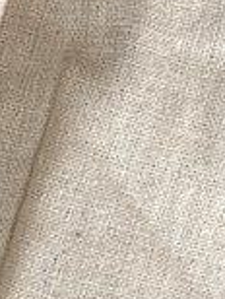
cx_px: -509
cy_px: -280
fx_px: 4909
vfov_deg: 3.5
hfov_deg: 2.6
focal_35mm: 568
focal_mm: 9
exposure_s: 1/121
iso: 80
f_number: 2.8
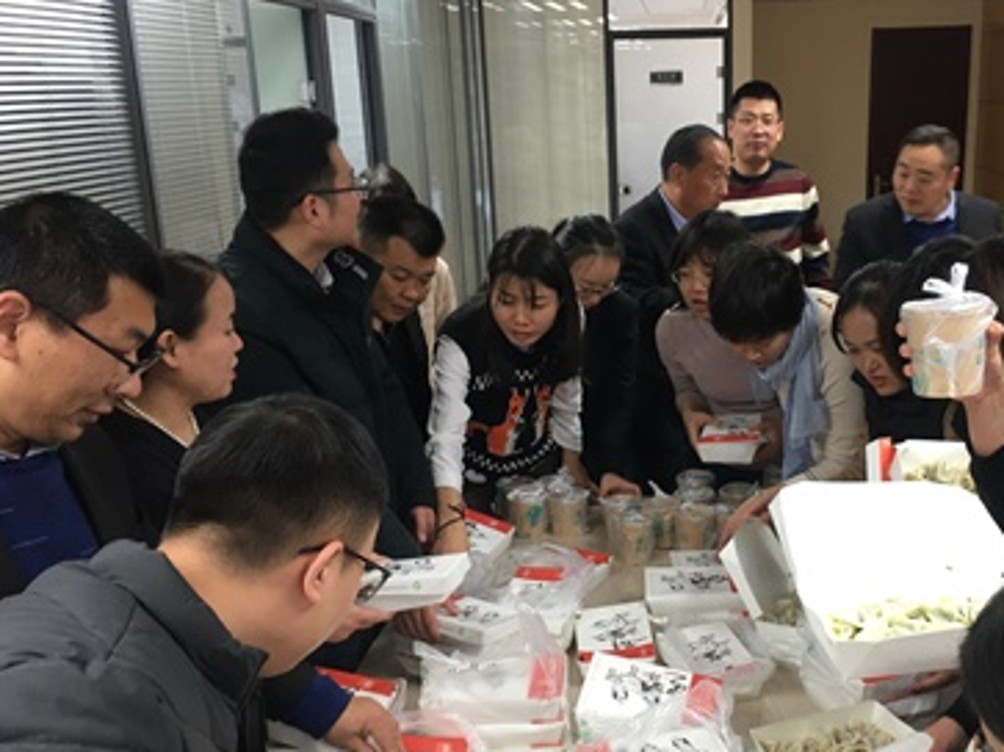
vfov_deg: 35.8
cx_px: 664
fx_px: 1160
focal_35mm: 40
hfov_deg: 46.1
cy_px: 441
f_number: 2.2
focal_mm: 4.15
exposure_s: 1/17
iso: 40
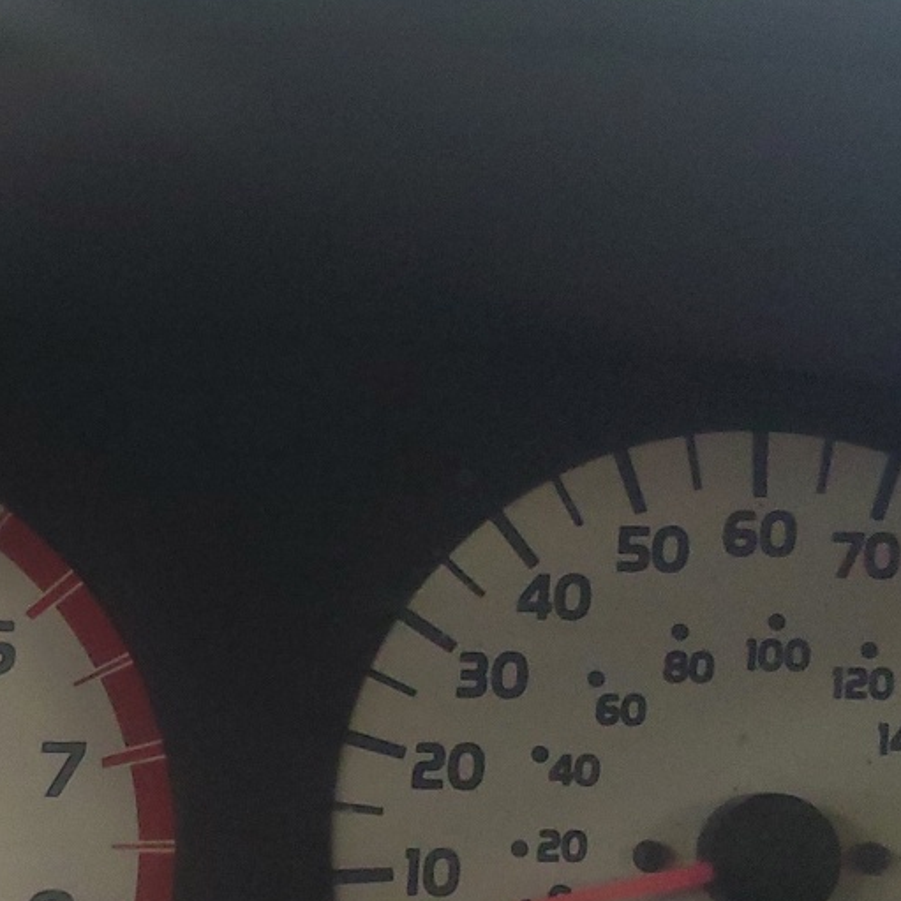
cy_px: 658
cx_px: 150
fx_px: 2120
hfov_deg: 23.6
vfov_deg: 23.8
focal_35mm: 72
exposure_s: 1/40
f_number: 1.5
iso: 286
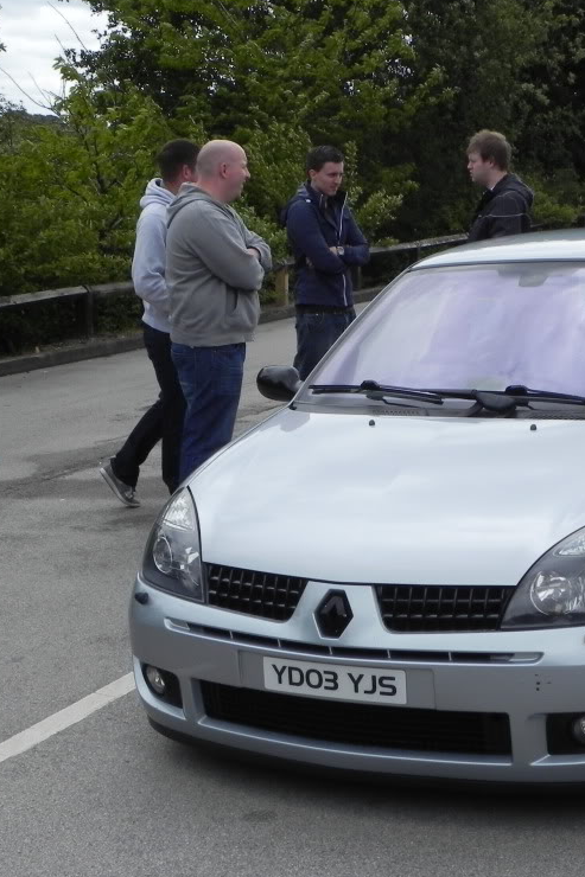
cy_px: 428
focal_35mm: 59
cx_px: 382
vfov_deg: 33.9
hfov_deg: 22.9
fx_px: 1439
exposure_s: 1/410
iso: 160
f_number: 6.3
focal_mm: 7.3
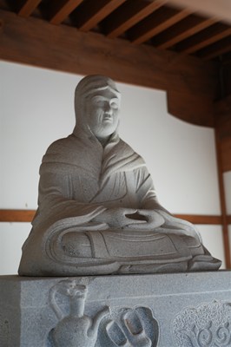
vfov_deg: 46.4
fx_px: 405
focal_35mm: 42
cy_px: 174
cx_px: 116
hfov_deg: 31.8
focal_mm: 42
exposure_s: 1/160
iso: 500
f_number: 4
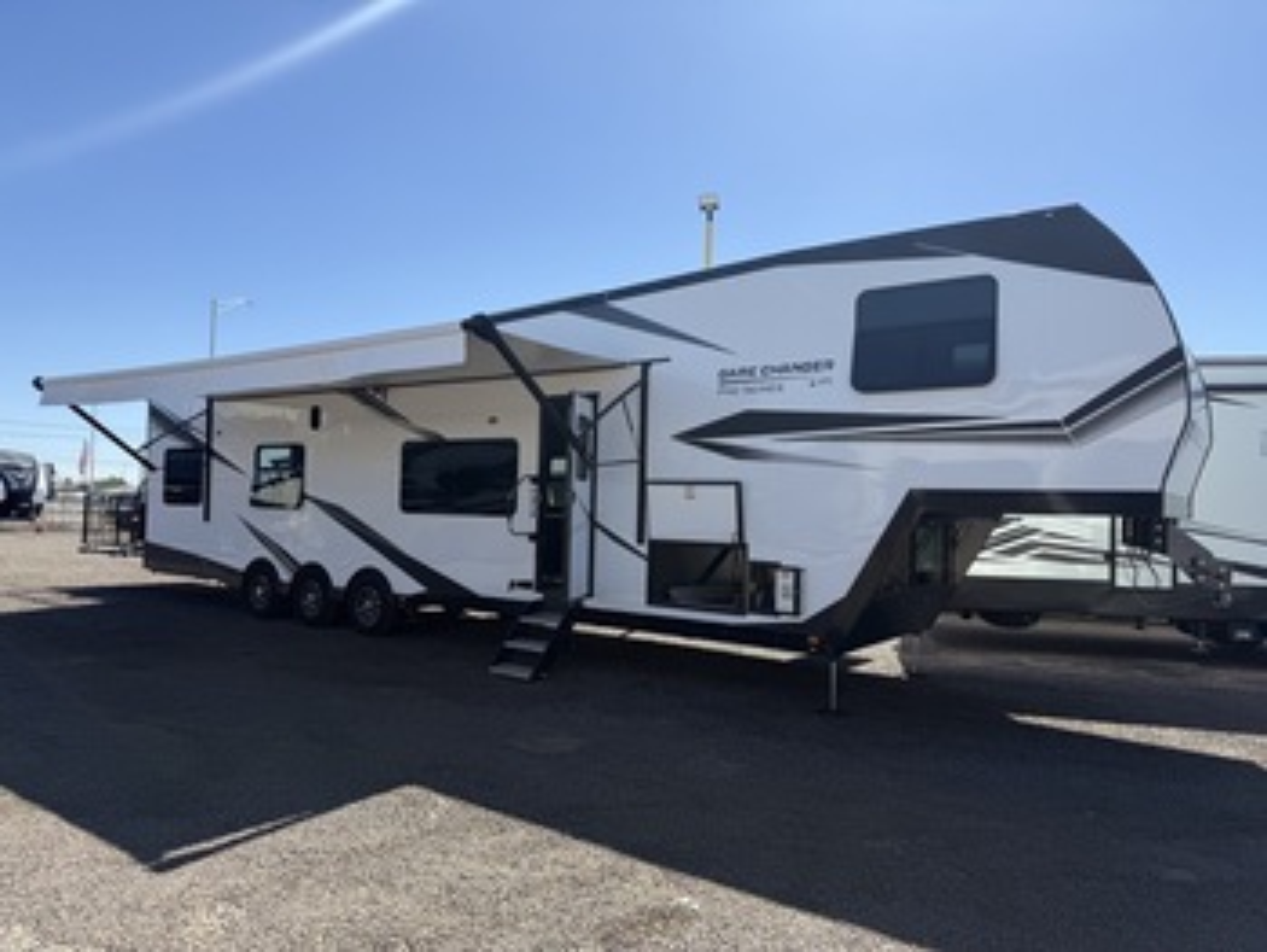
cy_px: 476
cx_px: 634
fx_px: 879
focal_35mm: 24
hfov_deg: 71.6
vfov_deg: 56.9
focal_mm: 6.76
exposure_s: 1/3953
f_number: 1.78
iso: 80
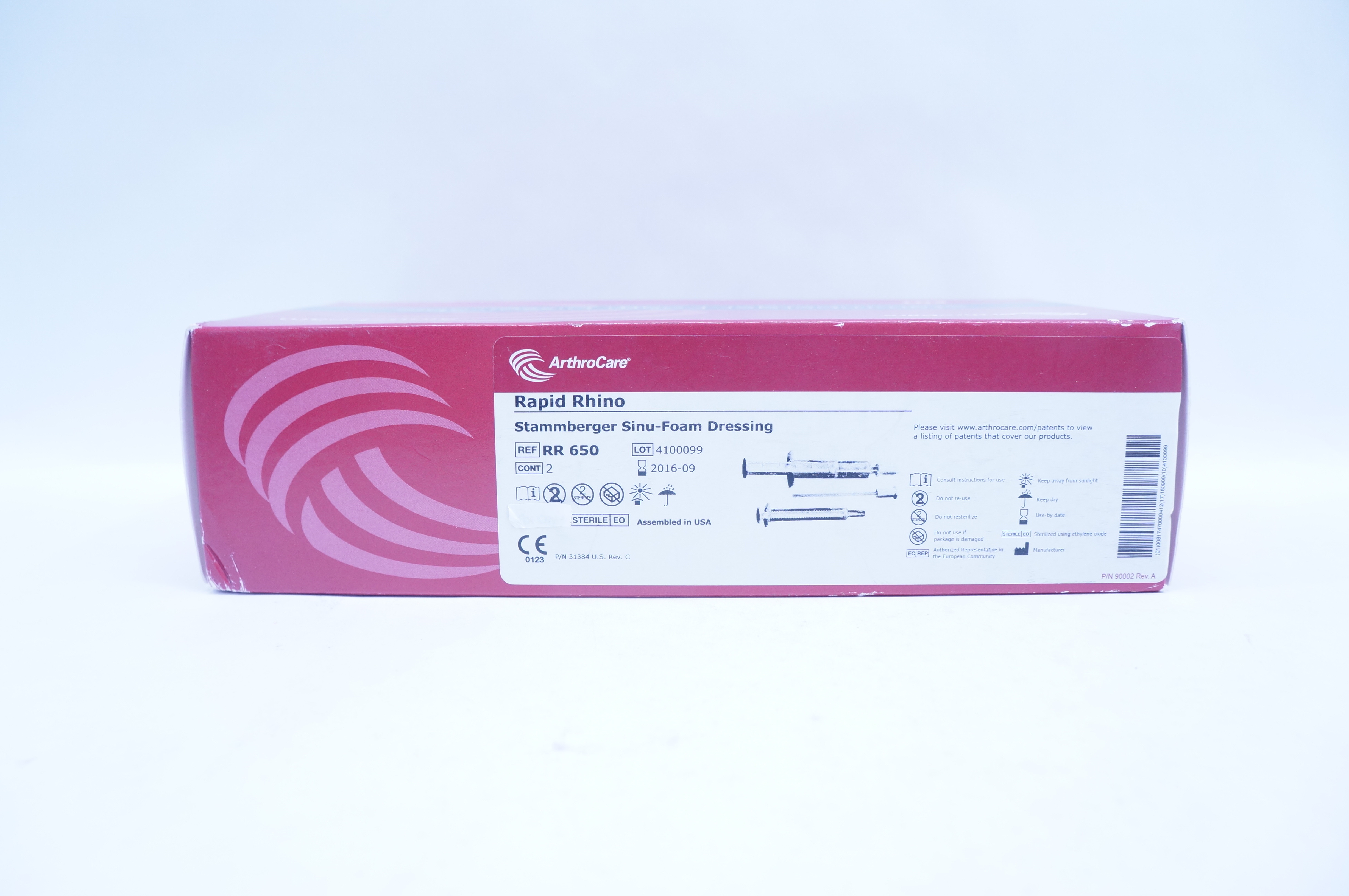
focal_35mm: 27
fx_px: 1011
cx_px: 674
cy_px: 448
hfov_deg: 67.4
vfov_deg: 47.8
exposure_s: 1/100
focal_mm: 18
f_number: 5.6
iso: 800
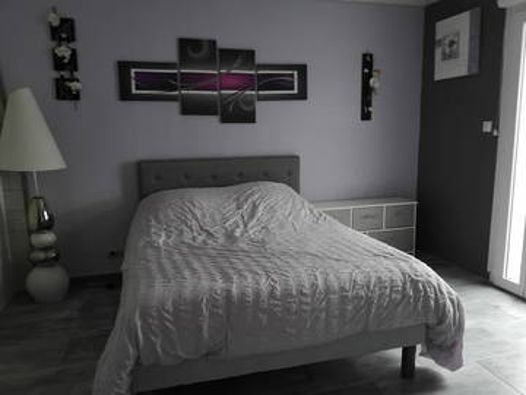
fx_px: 410
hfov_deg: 65.3
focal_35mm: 27
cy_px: 198
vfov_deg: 51.4
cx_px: 263
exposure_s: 1/33.3
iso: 320
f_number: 1.8
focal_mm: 5.58
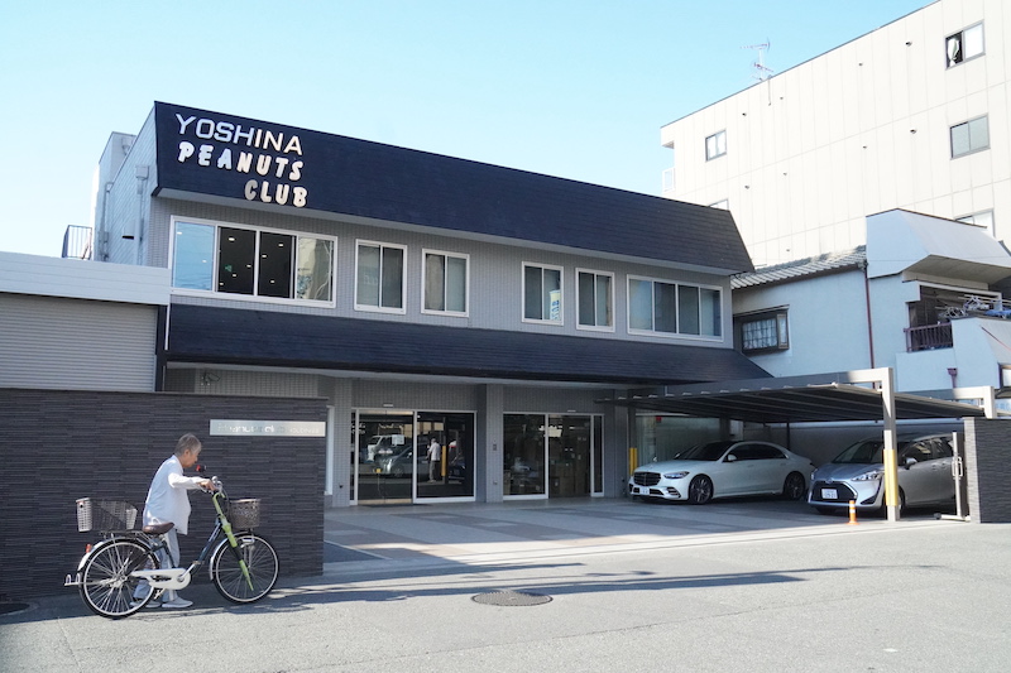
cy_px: 336
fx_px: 842
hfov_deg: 61.9
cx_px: 506
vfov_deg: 43.6
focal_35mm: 30
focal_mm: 20
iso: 5000
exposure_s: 1/2500
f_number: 9
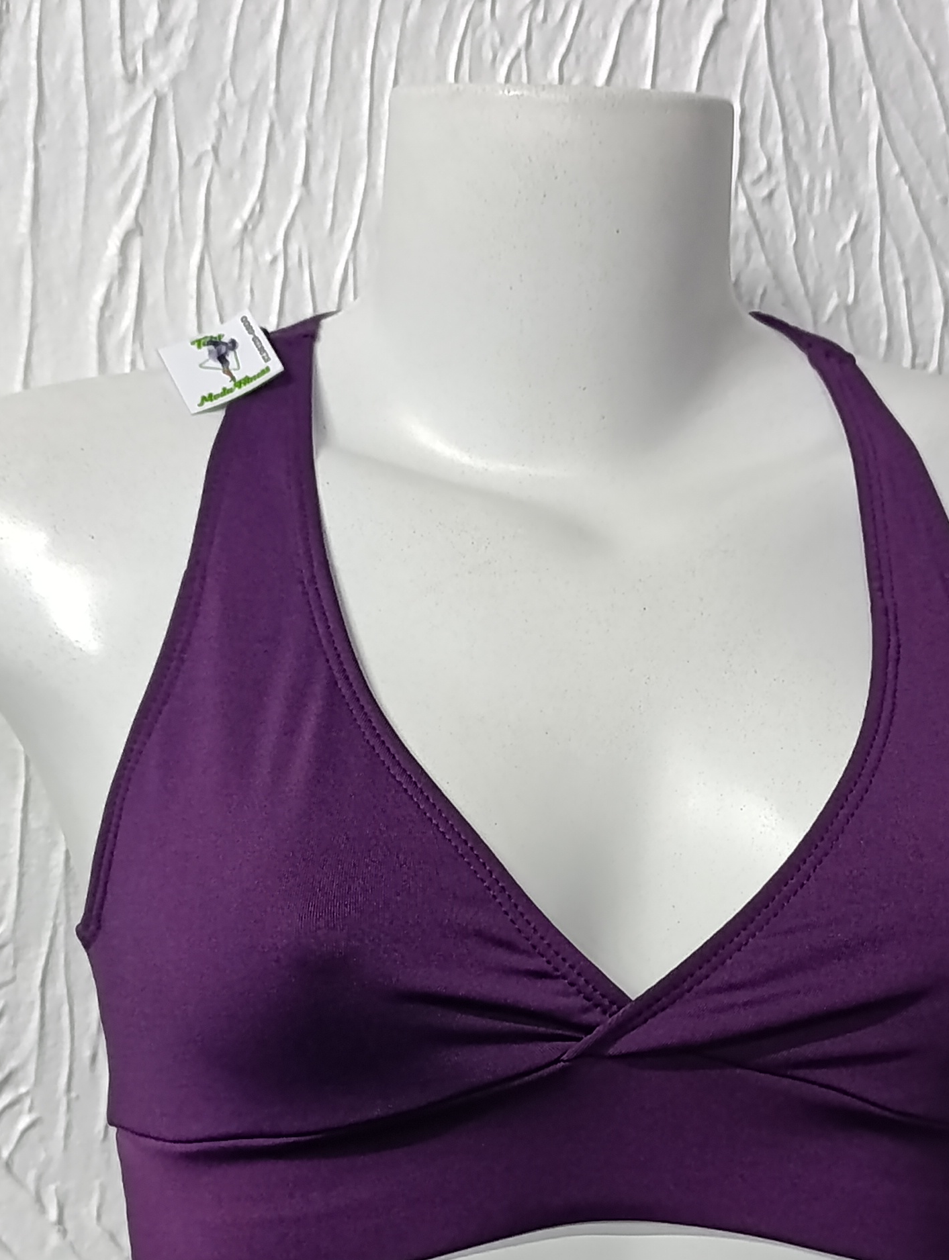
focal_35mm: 50
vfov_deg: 36.9
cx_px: 590
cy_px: 1003
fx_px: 1823
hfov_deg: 29.1
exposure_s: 1/40
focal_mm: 6.14
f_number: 1.6
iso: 1000
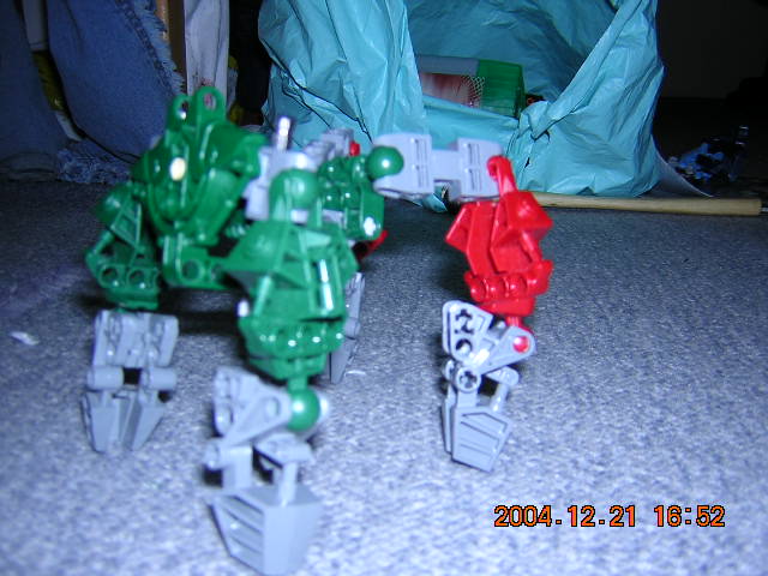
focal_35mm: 36
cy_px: 288
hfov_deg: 51.4
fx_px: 799
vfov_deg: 39.7
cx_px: 384
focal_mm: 4.7
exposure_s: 1/60.1
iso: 100
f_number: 2.6
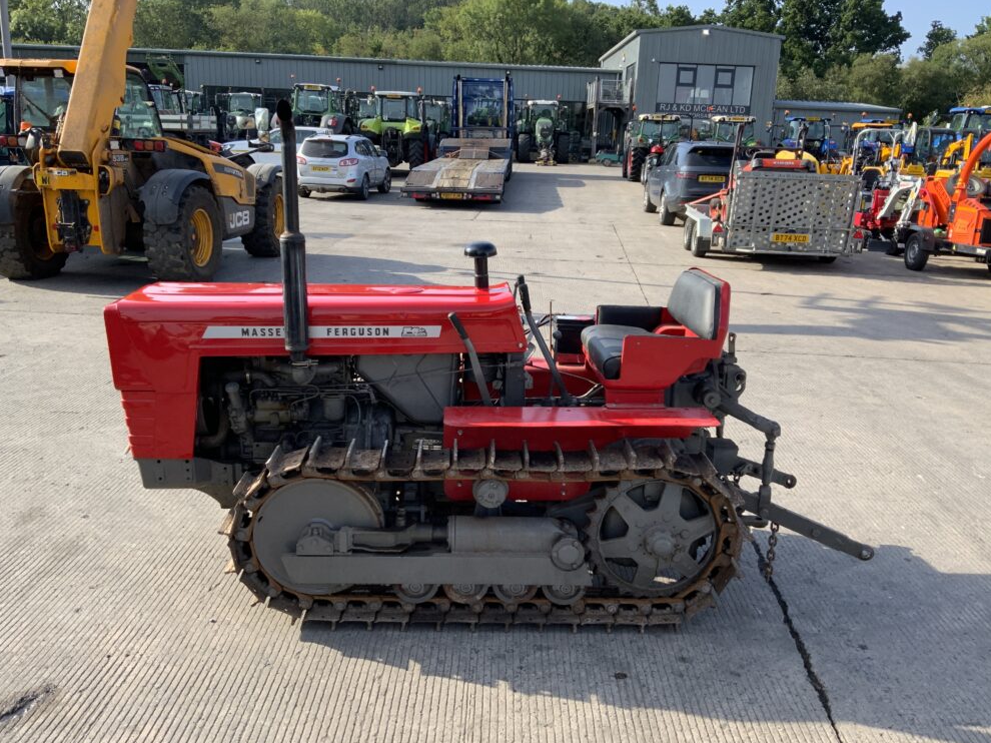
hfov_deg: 60.0
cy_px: 366
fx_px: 859
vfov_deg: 46.8
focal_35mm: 30
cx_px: 488
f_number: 1.8
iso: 16
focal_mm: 3
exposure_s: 1/593
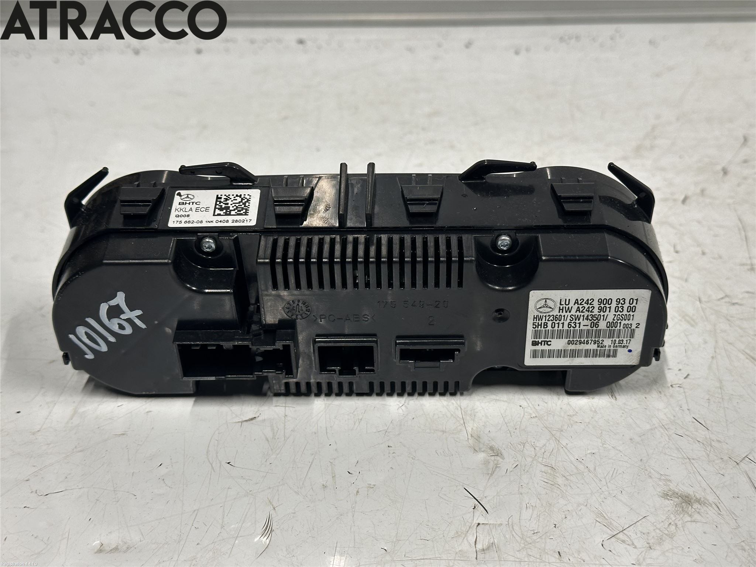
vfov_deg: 30.3
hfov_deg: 39.7
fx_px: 1048
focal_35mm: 48
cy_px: 284
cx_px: 378
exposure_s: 1/50
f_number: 1.78
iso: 100
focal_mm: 6.86
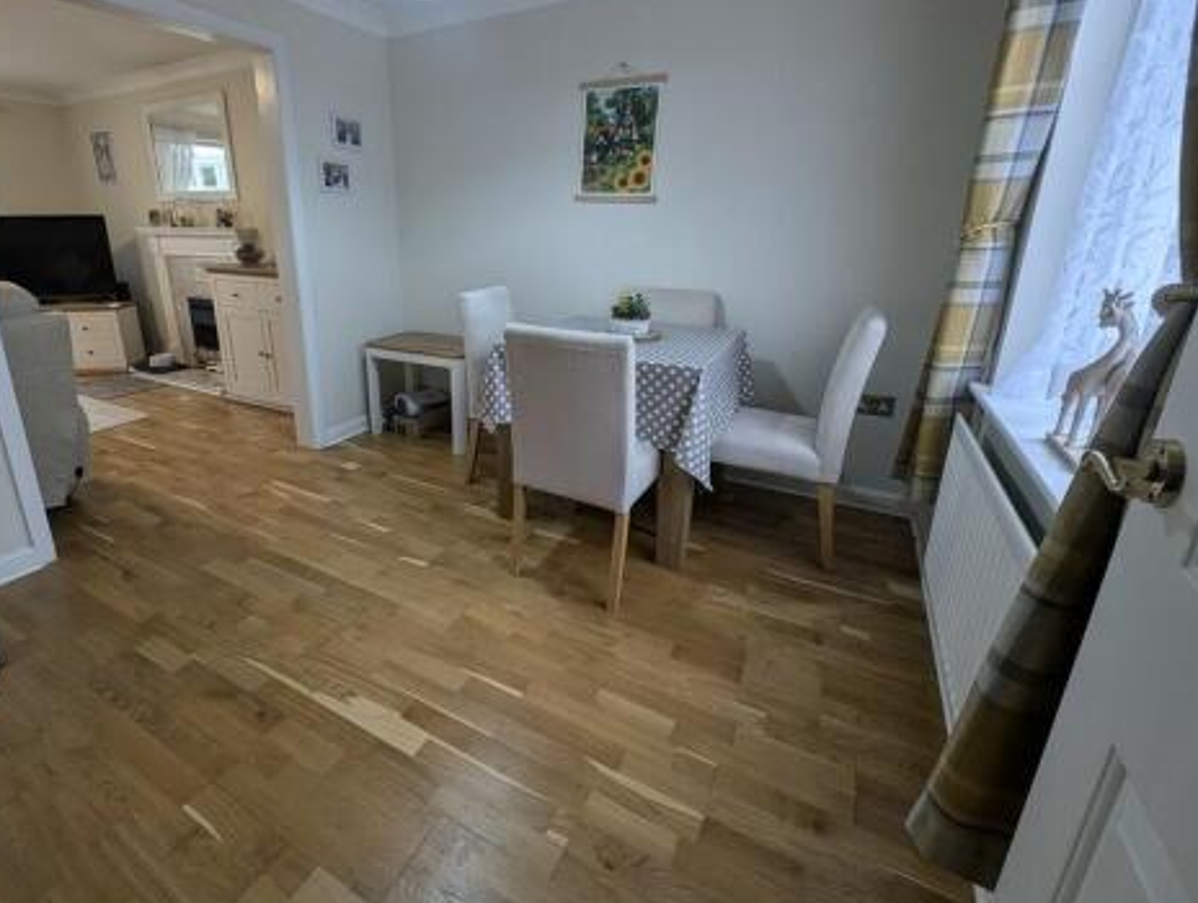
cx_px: 511
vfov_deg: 81.3
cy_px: 378
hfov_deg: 97.4
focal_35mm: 15
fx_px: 520
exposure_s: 1/51
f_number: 1.95
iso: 64
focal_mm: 2.23
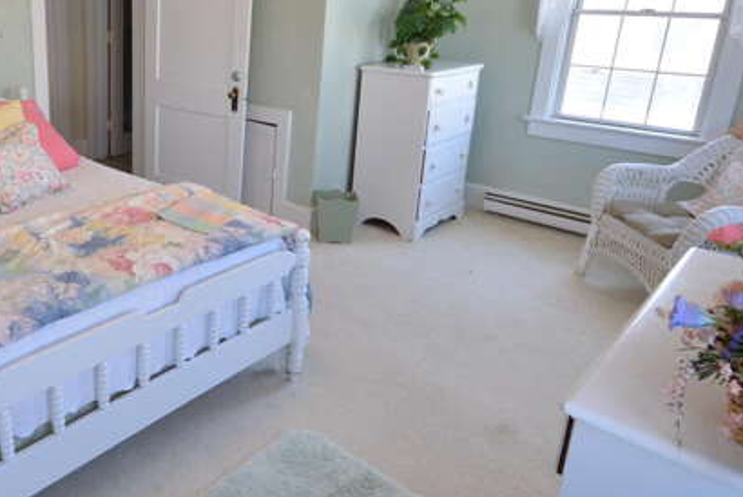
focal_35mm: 28
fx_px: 578
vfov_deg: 45.8
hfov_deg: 60.8
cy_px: 169
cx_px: 163
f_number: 5.6
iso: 1000
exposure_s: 1/125
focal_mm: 10
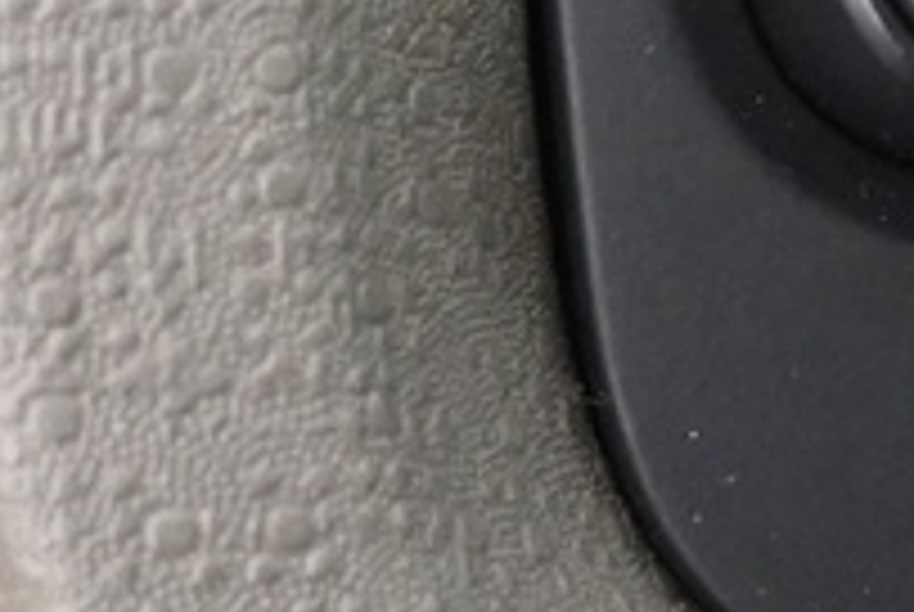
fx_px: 6077
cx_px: 1535
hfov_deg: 8.3
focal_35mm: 239
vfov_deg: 5.8
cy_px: -36
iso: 3200
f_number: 3.8
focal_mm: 20
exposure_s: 1/25
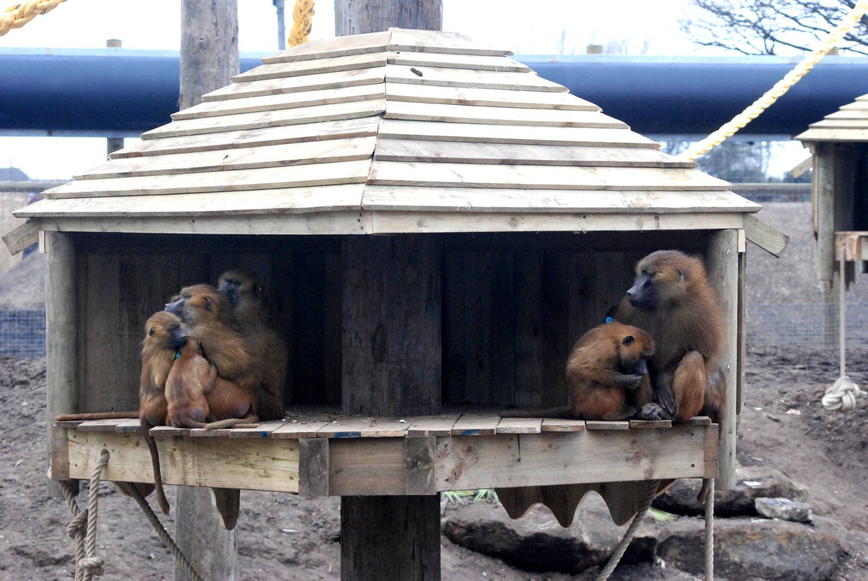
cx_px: 434
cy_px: 290
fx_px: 3440
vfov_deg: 9.7
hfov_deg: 14.4
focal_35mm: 142
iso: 1600
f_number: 6.3
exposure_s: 1/640
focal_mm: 95
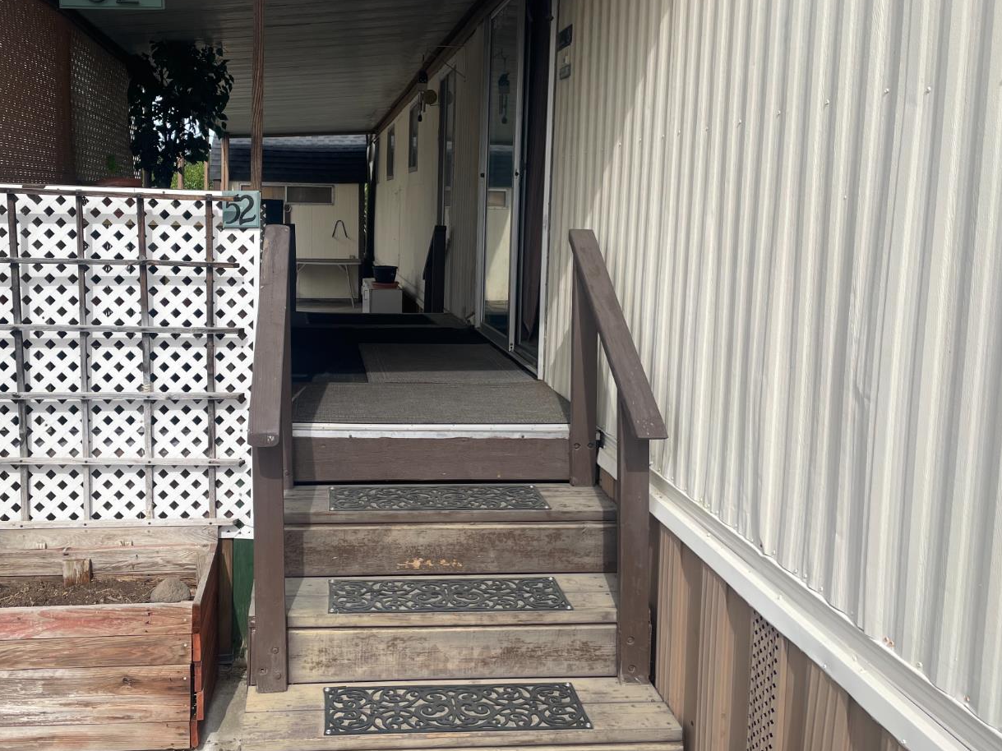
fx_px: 926
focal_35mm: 32
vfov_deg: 44.0
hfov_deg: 56.4
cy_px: 308
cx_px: 403
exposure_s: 1/2506
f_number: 1.6
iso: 32
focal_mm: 4.2
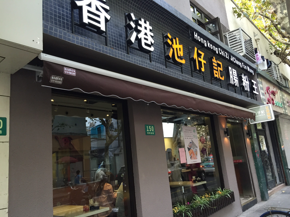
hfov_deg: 61.7
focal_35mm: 29
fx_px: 243
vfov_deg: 48.2
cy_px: 108
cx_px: 145
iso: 50
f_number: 2.2
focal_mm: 4.15
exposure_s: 1/30
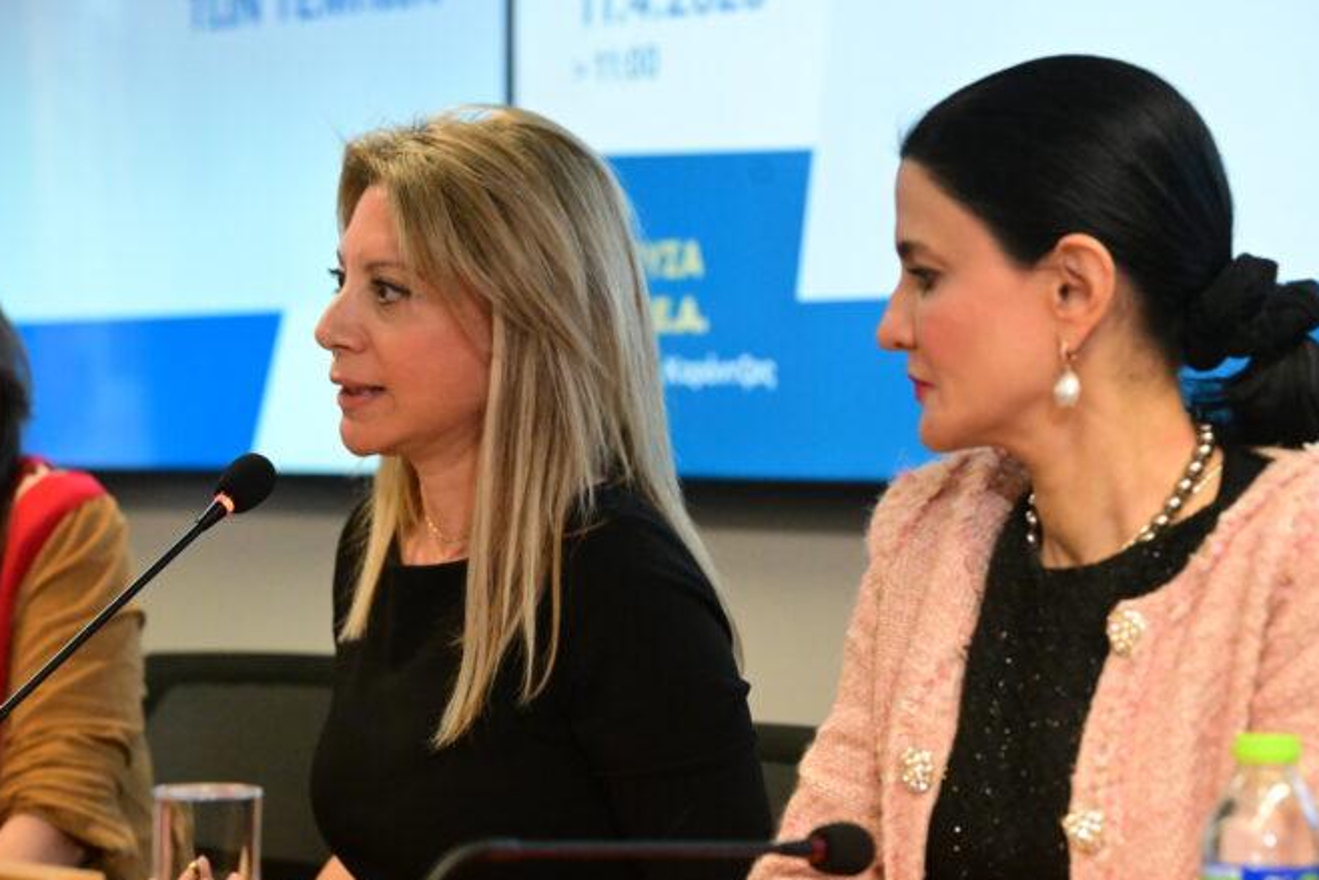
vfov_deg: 11.5
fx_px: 4361
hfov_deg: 17.2
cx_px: 619
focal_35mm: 119
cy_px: 509
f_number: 4.5
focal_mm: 102
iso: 10000
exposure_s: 1/500
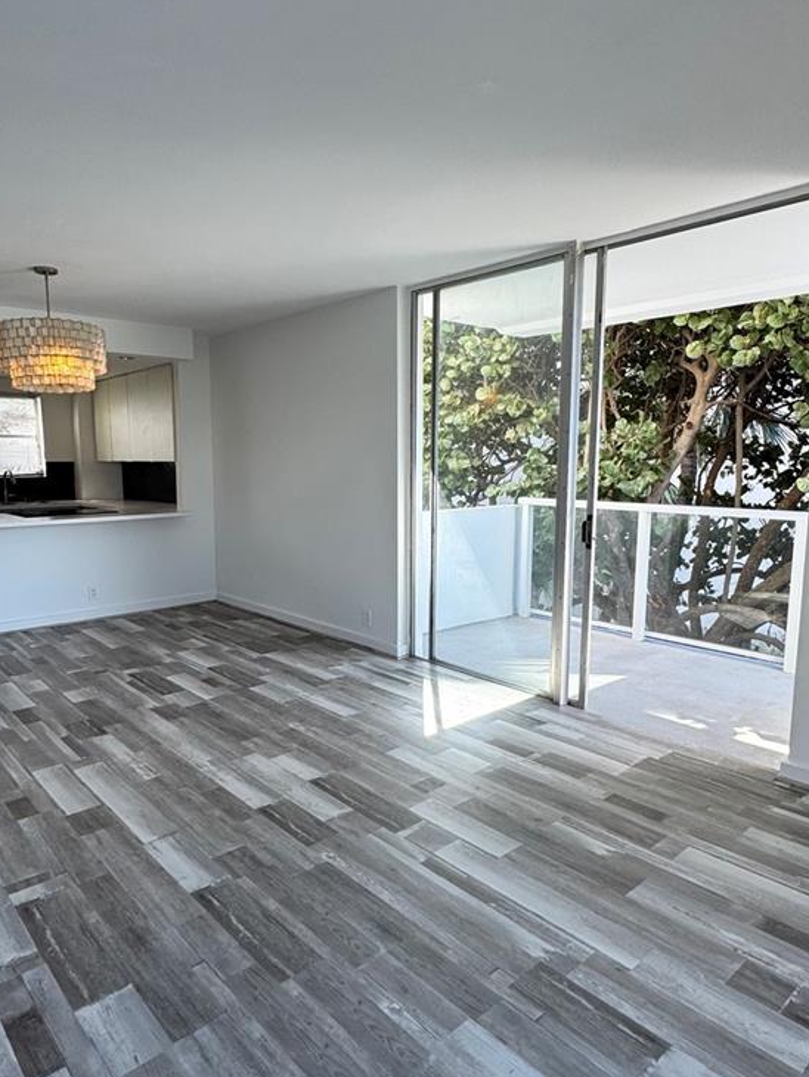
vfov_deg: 73.9
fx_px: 716
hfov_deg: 58.8
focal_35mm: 23
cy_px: 556
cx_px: 366
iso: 50
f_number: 2.2
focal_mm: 2.22
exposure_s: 1/120
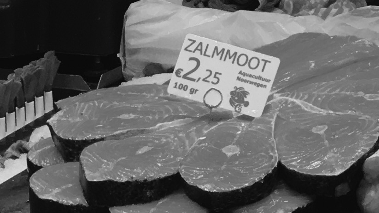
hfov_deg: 13.7
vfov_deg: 7.2
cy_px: 599
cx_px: -7
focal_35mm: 154
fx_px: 1547
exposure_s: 1/100
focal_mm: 4.15
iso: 32
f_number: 2.2
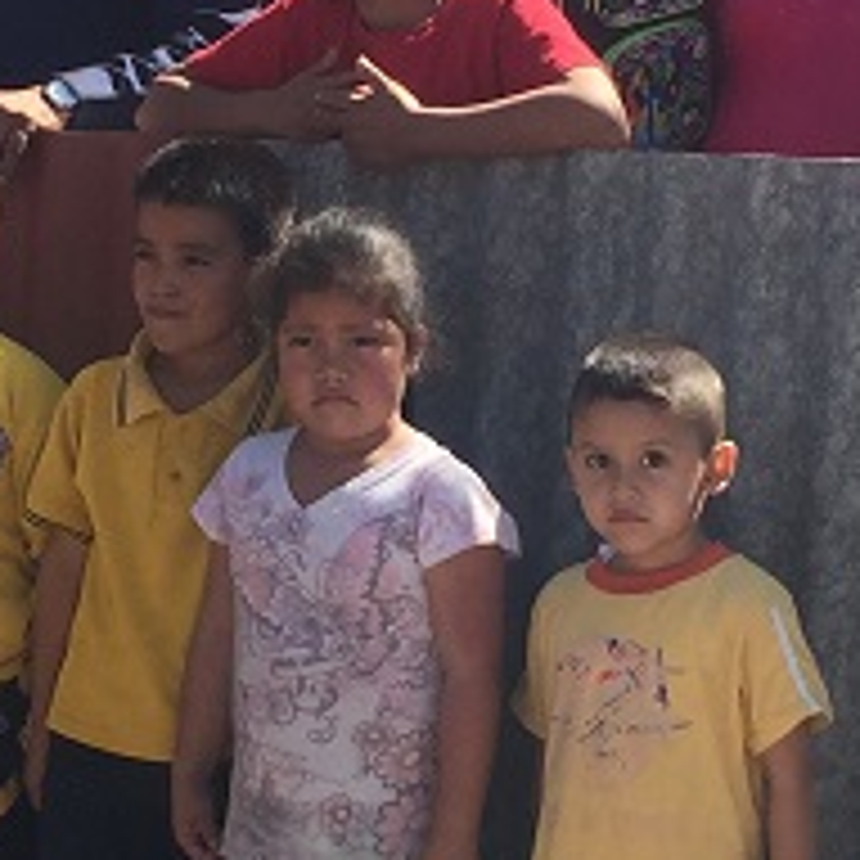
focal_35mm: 134
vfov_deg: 13.0
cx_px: 437
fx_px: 3766
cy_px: 450
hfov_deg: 13.0
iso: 32
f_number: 2.2
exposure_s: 1/1068
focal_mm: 4.15
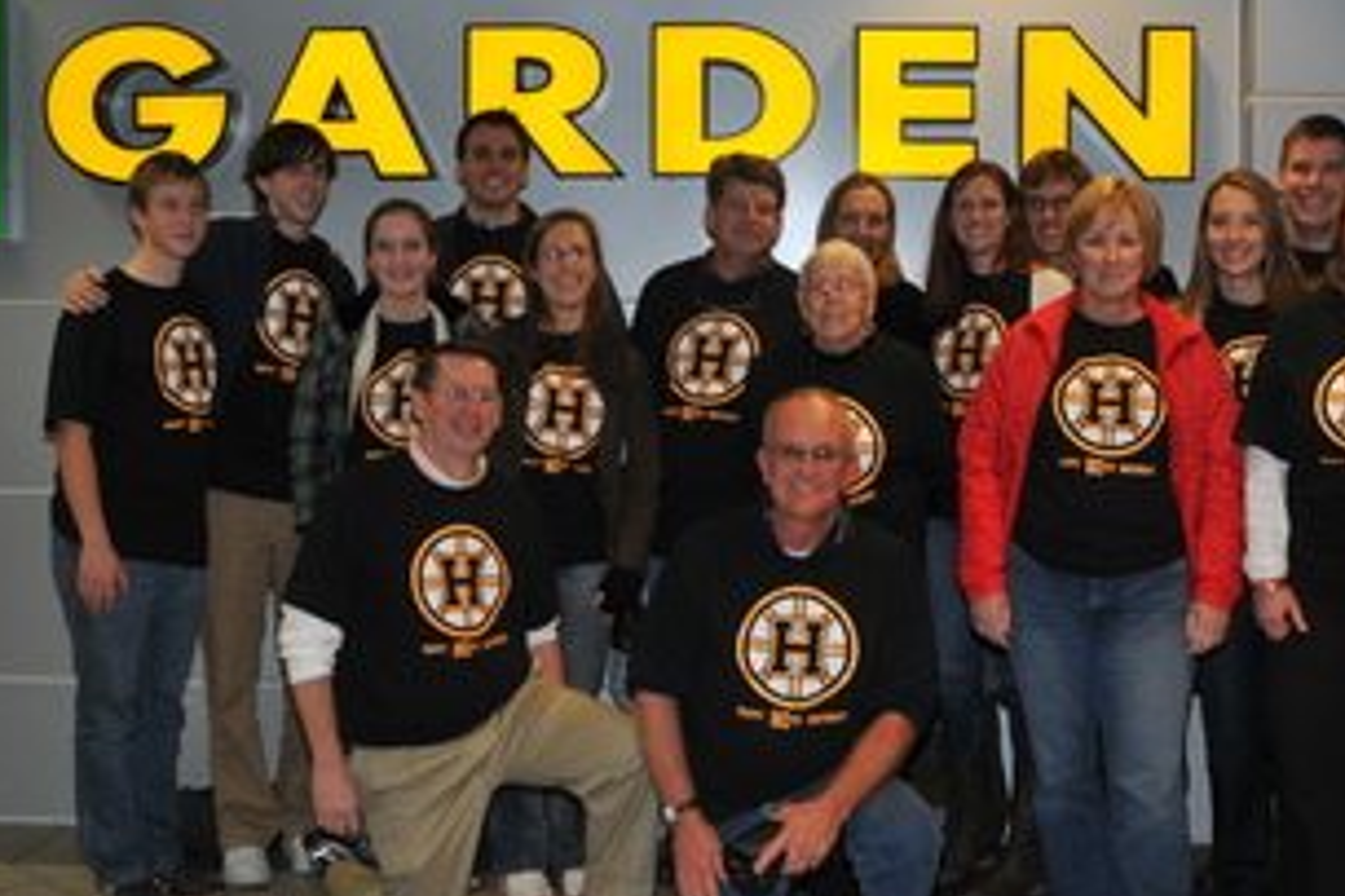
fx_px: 2054
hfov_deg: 36.3
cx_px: 684
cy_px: 424
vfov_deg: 24.6
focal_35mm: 55
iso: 400
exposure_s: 1/60
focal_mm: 28
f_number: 5.6
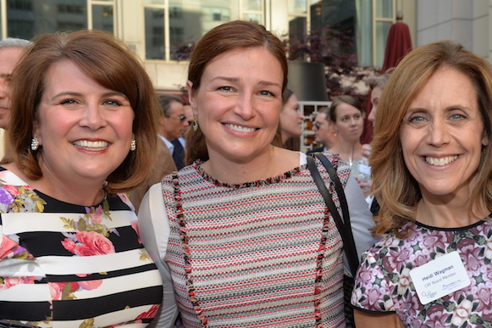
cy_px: 201
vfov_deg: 21.9
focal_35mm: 62
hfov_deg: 32.0
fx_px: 847
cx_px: 344
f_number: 6.7
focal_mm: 40
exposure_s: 1/180
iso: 560
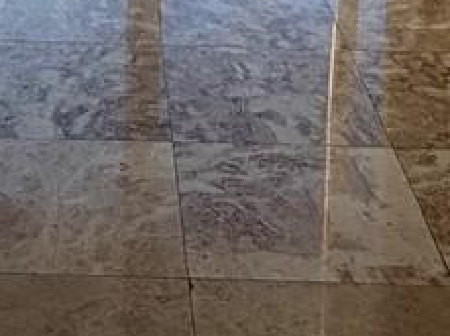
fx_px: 1272
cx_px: 88
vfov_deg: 12.7
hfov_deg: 19.8
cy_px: -391
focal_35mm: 98
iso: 50
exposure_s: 1/121
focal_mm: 2.22
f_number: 2.2
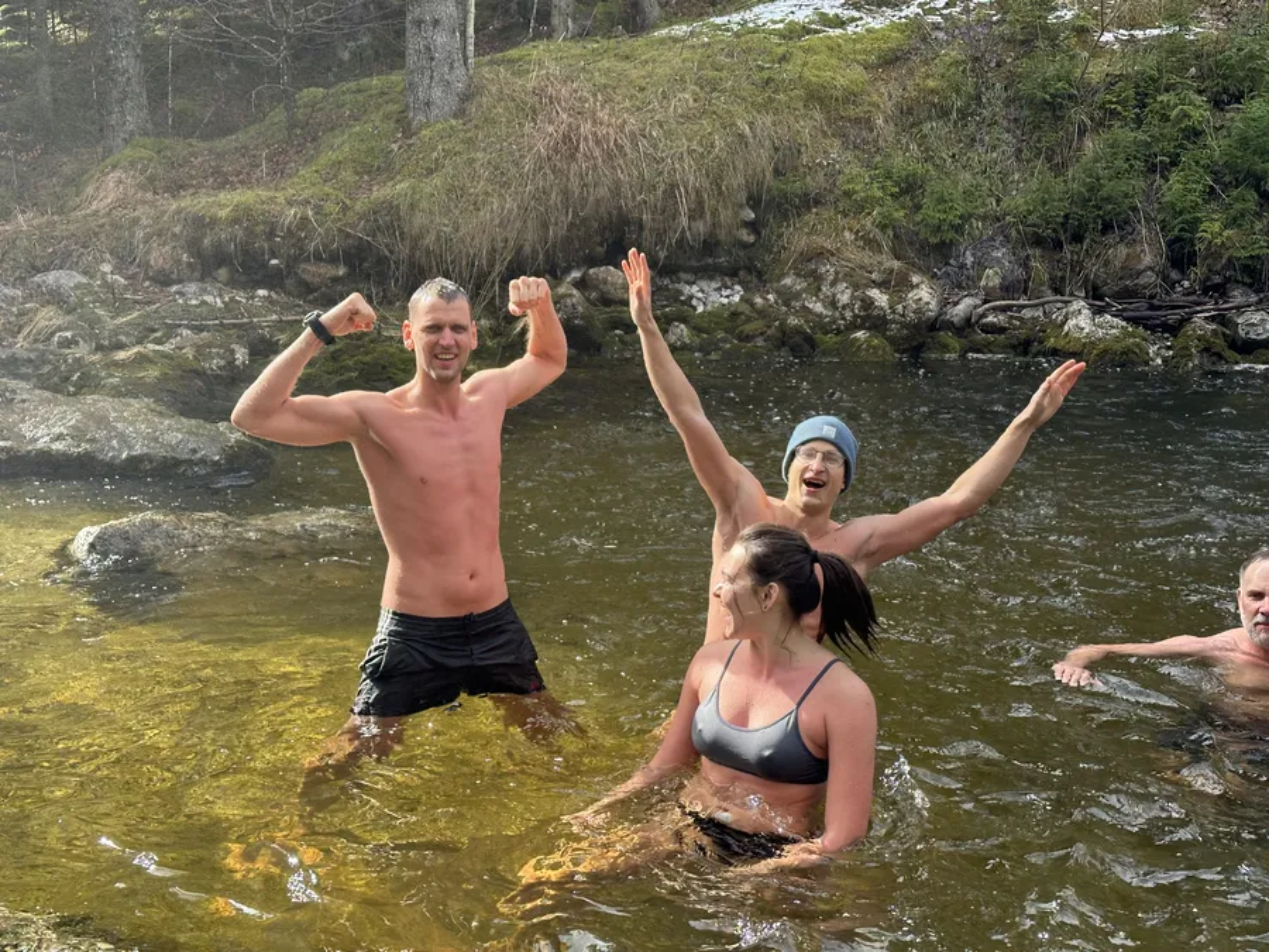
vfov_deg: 30.3
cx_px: 634
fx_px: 1760
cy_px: 476
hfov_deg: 39.7
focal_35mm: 48
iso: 64
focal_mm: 6.9
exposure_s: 1/619
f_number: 1.8
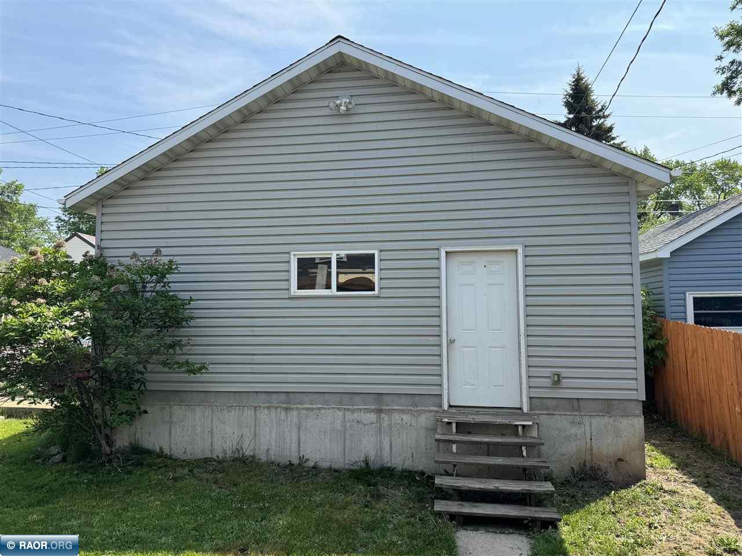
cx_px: 371
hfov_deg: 71.6
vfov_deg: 56.8
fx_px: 514
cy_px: 278
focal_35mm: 24
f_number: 1.78
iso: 80
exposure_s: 1/2506
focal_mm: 6.76
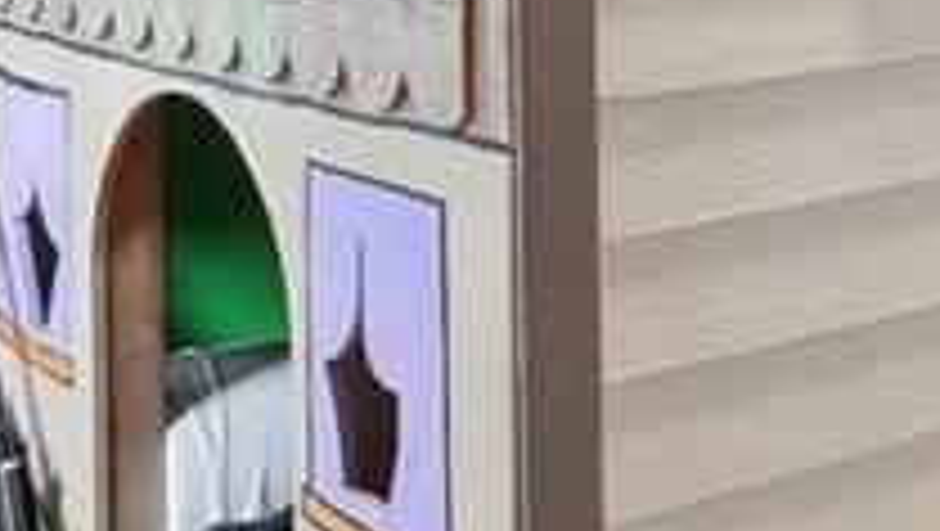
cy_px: -194
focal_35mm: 77
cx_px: 697
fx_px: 1921
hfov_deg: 27.2
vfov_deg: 14.9
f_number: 9
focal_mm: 10
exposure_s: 1/2
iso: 400
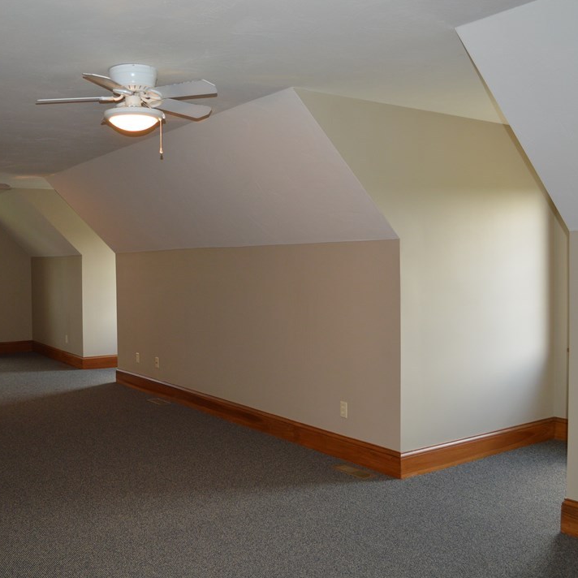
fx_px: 661
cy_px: 287
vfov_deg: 47.2
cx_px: 236
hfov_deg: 47.0
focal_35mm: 35
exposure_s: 1/60
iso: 400
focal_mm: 18
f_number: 3.5
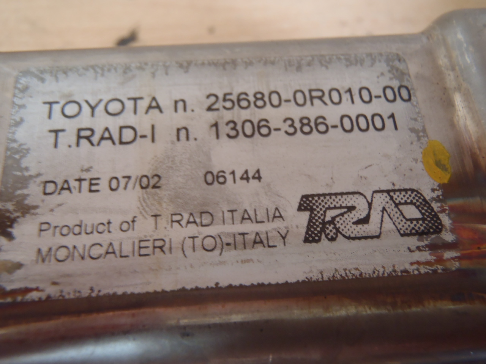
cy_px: 182
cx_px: 243
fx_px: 519
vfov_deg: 38.7
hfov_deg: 50.1
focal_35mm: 37
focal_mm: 6.64
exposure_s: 1/8
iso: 200
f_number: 4.7
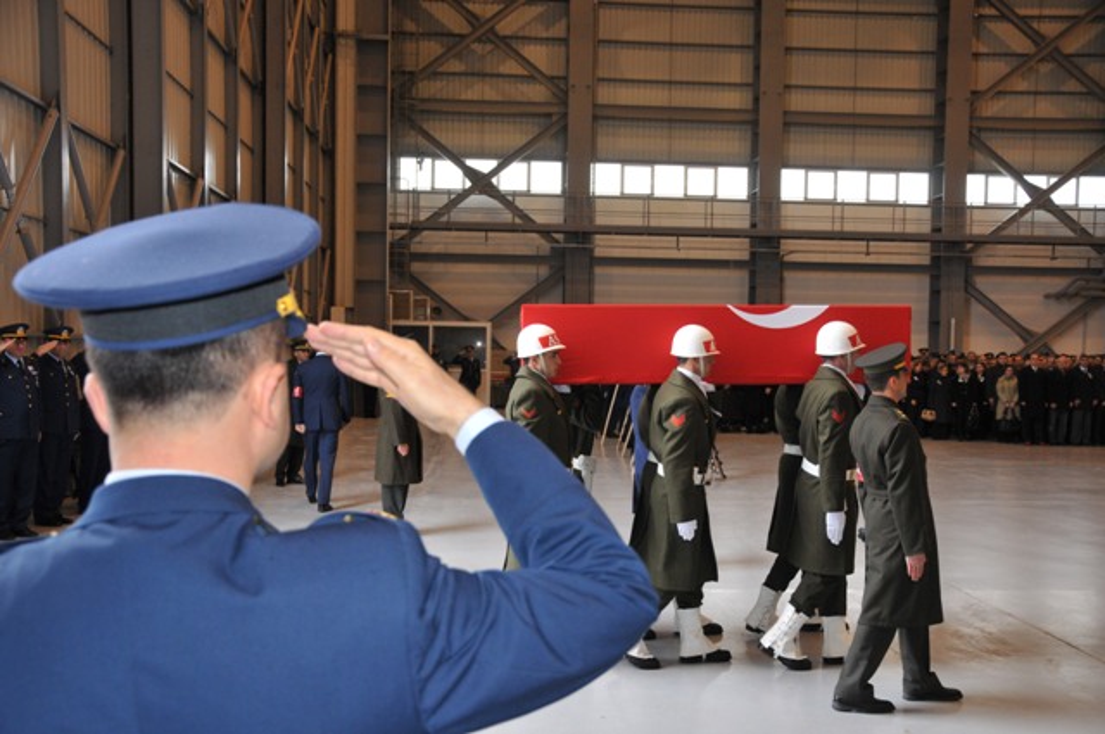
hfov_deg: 51.3
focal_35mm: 38
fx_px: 1150
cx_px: 552
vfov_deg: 35.4
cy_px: 367
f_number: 4.5
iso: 640
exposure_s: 1/125
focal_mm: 25
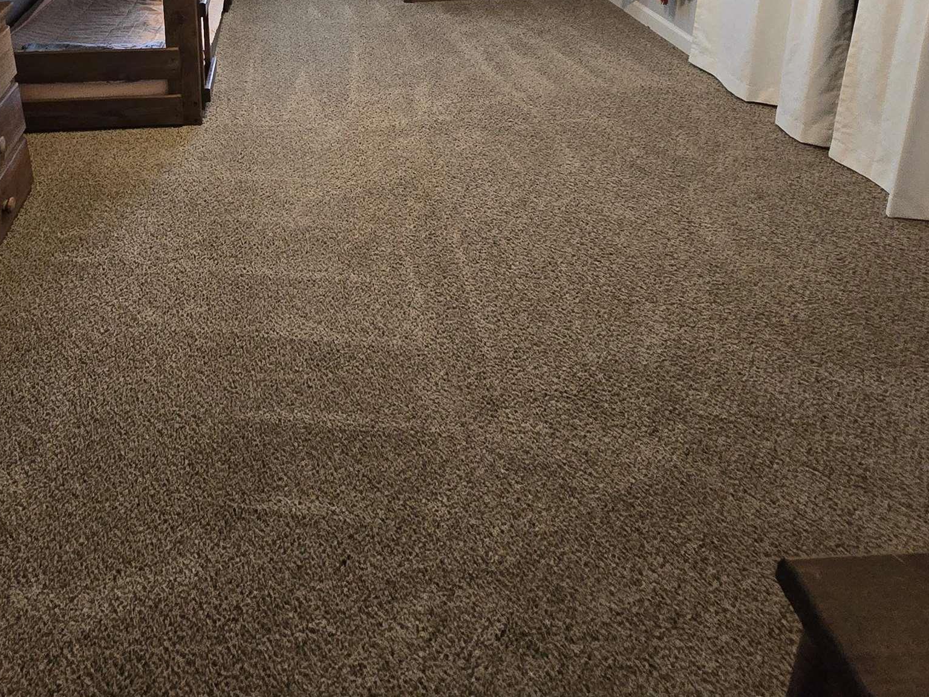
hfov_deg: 65.5
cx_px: 310
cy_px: 4
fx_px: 698
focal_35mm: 26
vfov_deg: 45.1
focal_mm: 2.2
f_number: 2.2
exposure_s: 1/60
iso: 640
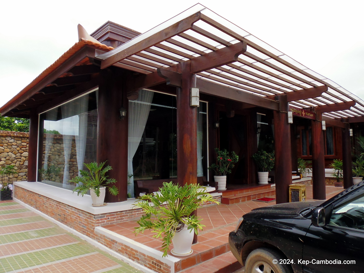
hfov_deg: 71.6
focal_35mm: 24
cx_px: 182
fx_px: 252
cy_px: 136
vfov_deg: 56.8
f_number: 2.8
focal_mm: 4.3
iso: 160
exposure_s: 1/500
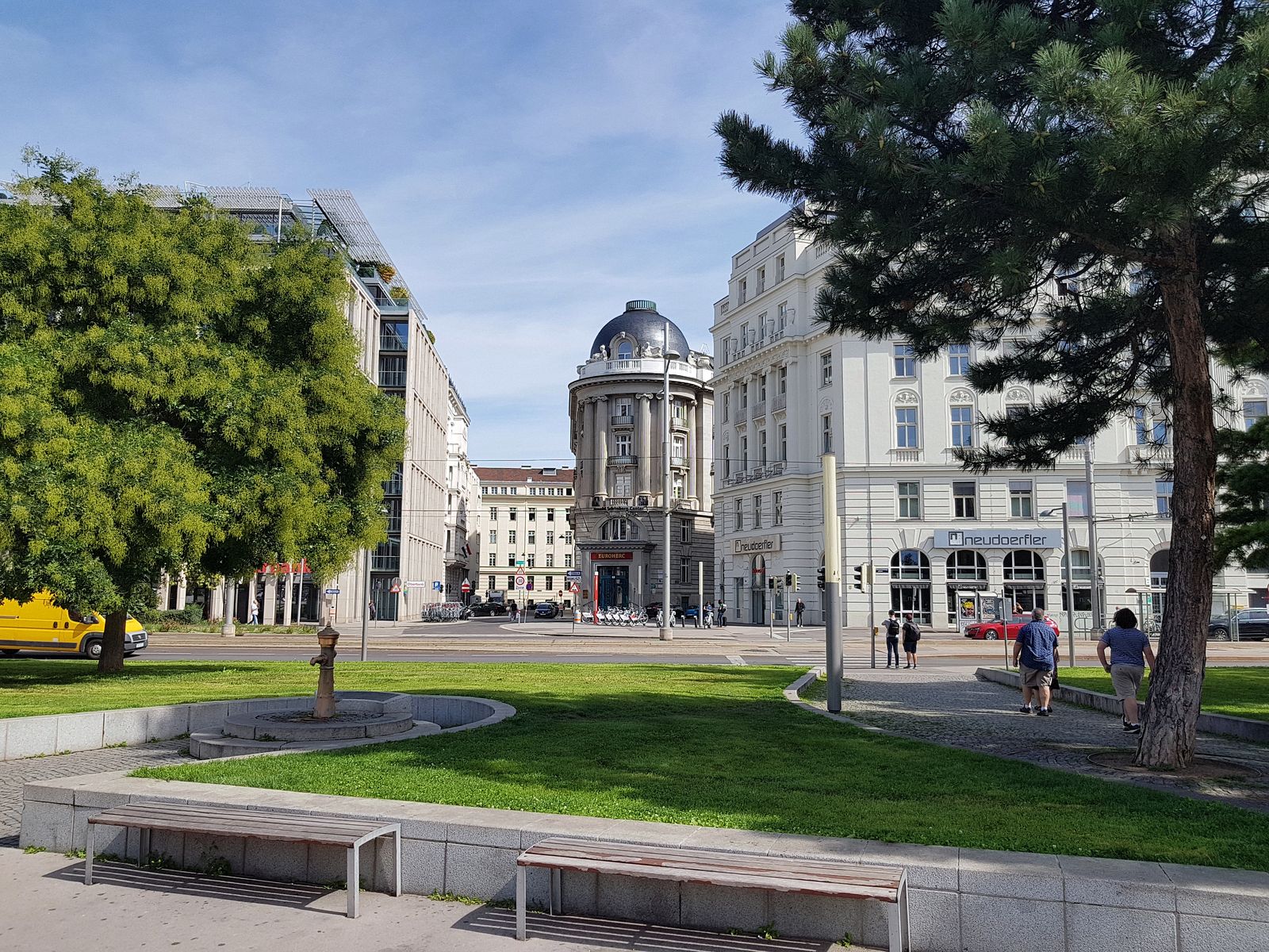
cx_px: 634
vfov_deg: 53.1
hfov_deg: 67.3
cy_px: 476
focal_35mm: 26
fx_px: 953
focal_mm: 4.2
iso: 50
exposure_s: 1/2296
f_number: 1.7
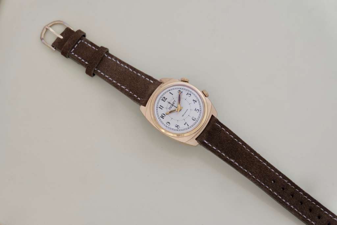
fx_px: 702
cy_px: 112
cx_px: 168
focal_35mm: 75
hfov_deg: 27.0
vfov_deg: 18.2
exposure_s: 1/30
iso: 320
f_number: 5.6
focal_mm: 50
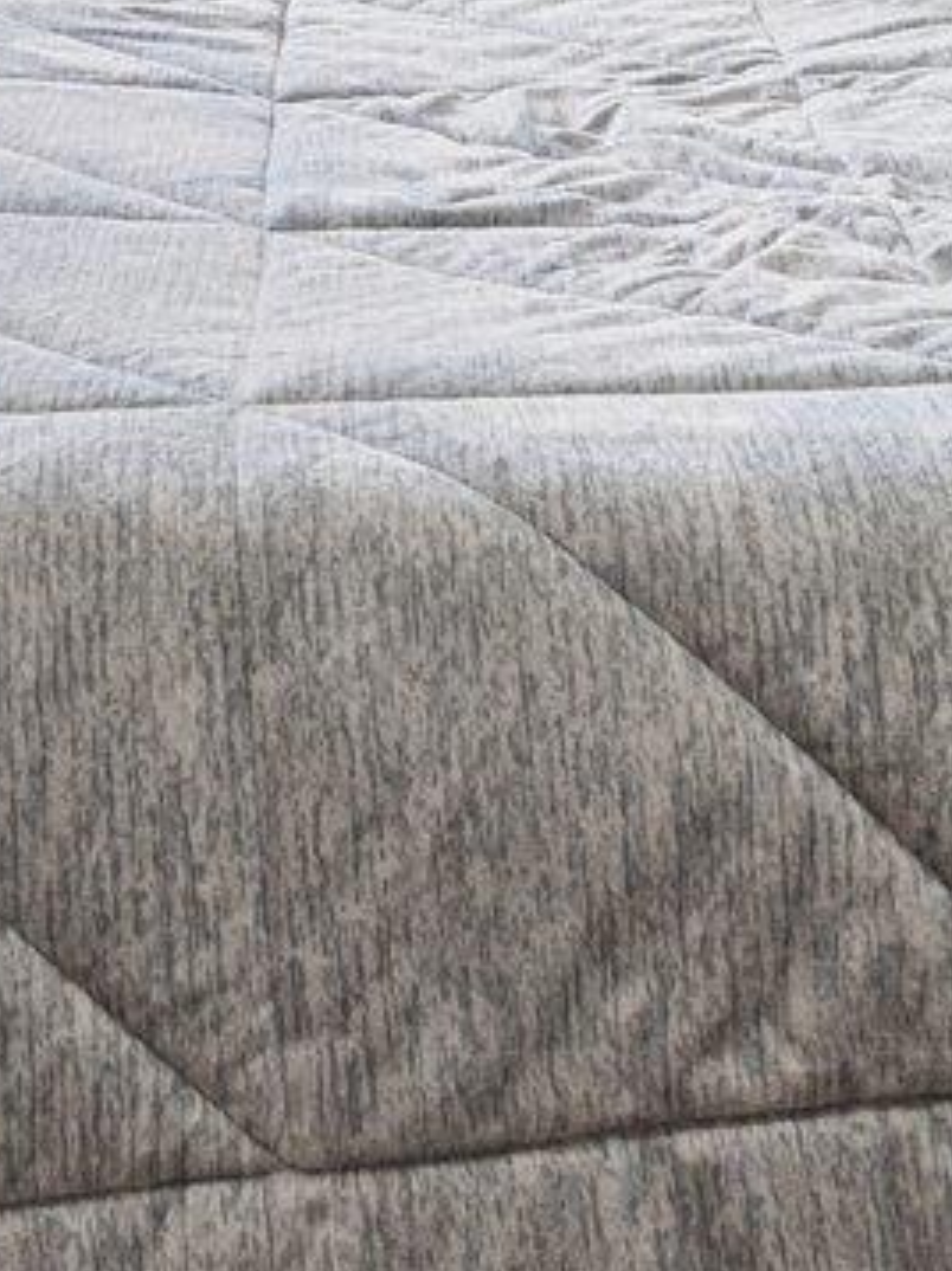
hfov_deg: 19.0
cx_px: 231
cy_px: -495
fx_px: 2827
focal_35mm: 77
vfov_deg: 22.1
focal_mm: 14
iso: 400
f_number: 10
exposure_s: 1/2.5
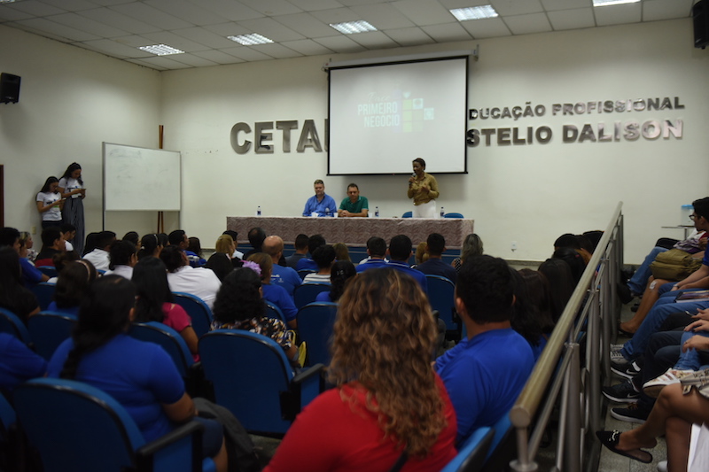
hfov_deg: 58.7
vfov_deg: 41.1
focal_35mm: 32
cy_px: 236
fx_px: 630
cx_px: 354
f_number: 3.5
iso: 1250
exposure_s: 1/200
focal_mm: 32
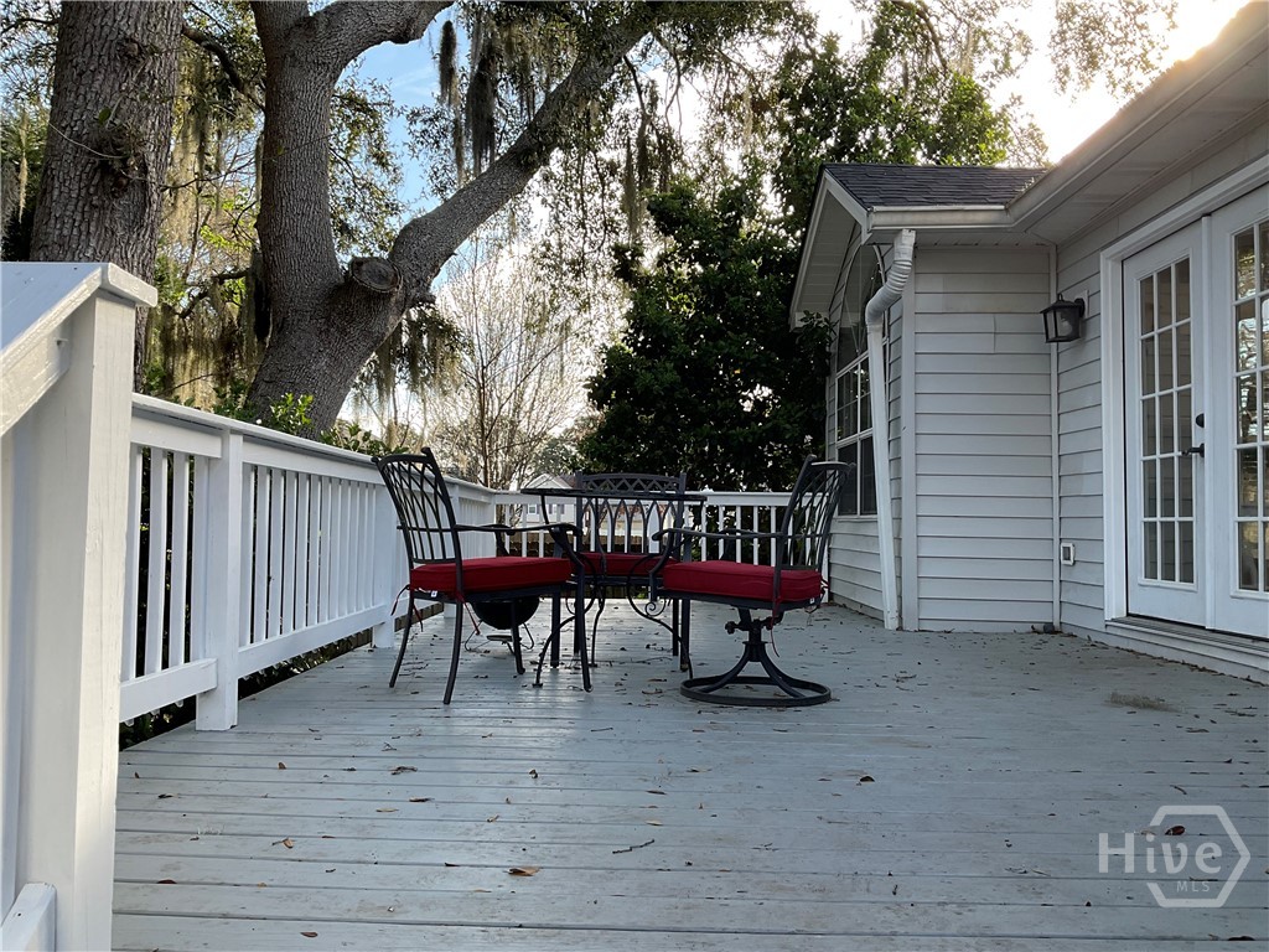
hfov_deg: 61.7
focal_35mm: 29
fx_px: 1063
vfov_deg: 48.2
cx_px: 634
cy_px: 476
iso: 16
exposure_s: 1/170
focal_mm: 3
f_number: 1.8
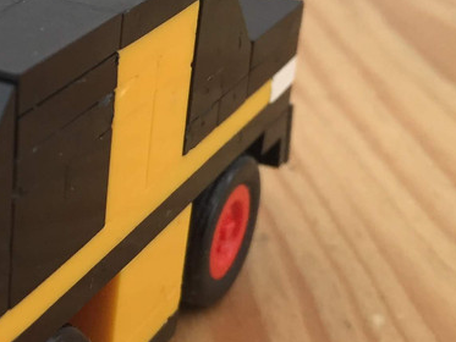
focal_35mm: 83
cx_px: -58
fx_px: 1094
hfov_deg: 22.1
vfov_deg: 17.8
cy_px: 131
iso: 160
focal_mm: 4.15
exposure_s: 1/33
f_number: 2.2
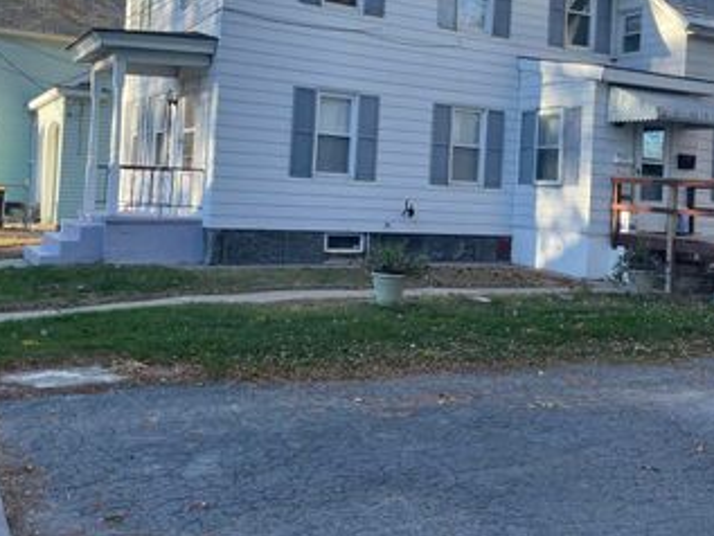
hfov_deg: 45.6
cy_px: 168
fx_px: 846
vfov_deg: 34.7
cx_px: 405
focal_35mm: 41
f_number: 1.6
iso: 32
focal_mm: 4.2
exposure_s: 1/849
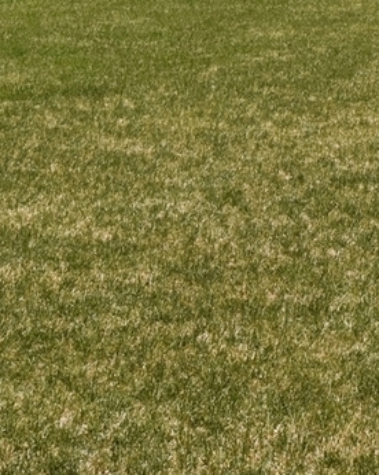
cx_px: 485
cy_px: -155
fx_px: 927
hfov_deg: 21.1
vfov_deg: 24.7
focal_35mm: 66
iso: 200
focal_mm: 10
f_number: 10
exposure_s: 1/400
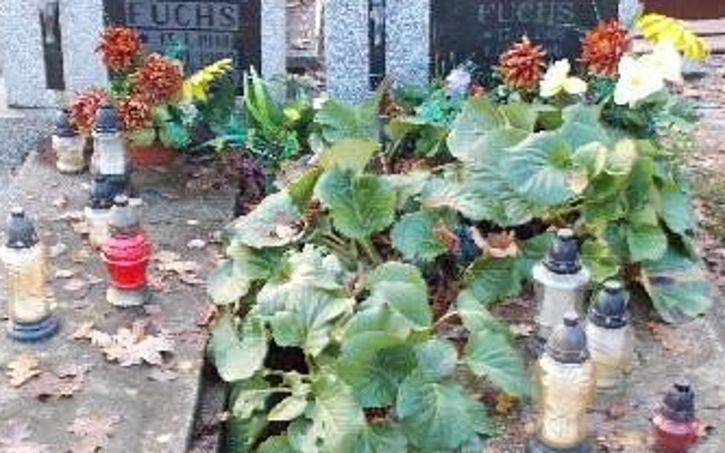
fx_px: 1047
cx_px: 335
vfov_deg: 24.4
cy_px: 261
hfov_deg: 38.2
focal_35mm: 53
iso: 125
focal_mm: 4.6
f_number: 3.2
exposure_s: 1/25
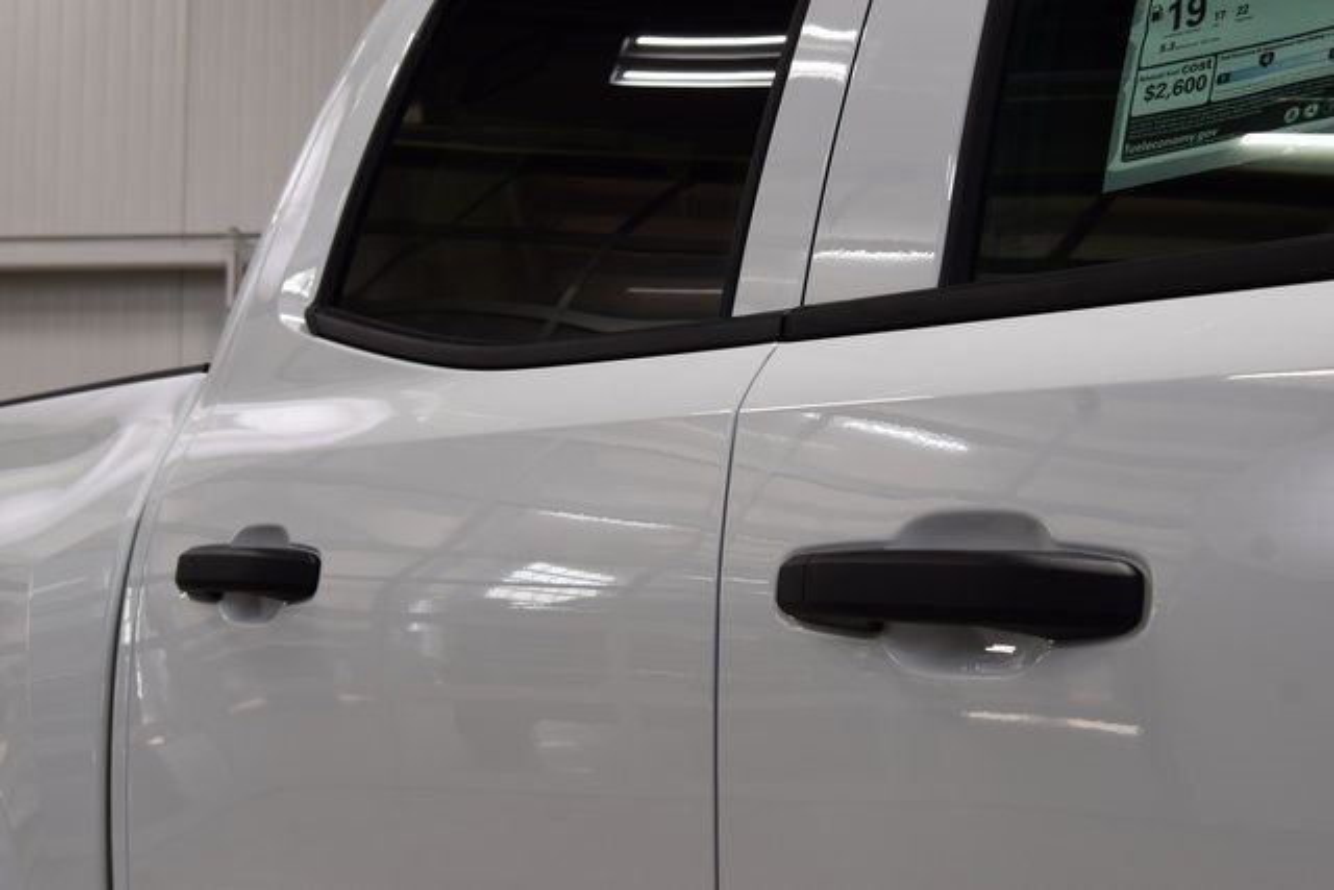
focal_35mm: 57
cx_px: 667
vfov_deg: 23.8
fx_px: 2113
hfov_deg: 35.0
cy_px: 445
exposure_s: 1/30
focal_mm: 38
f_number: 7.1
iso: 400
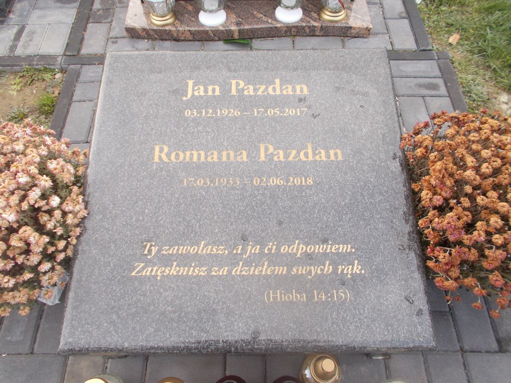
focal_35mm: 30
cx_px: 256
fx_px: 443
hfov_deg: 60.0
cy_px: 192
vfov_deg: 46.8
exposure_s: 1/80
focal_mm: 5.3
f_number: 3.4
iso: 80
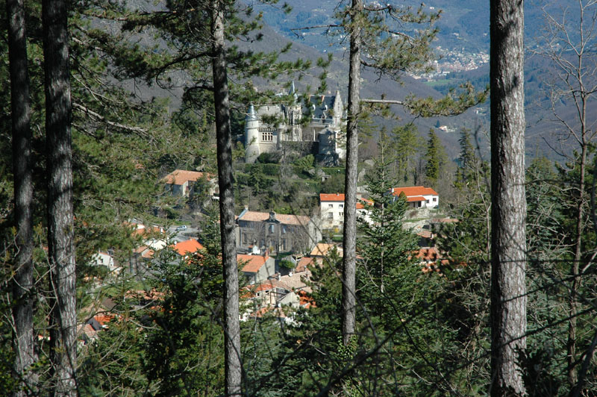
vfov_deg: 13.0
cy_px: 198
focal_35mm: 105
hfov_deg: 19.5
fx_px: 1740
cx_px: 298
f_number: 13
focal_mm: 70
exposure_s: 1/100
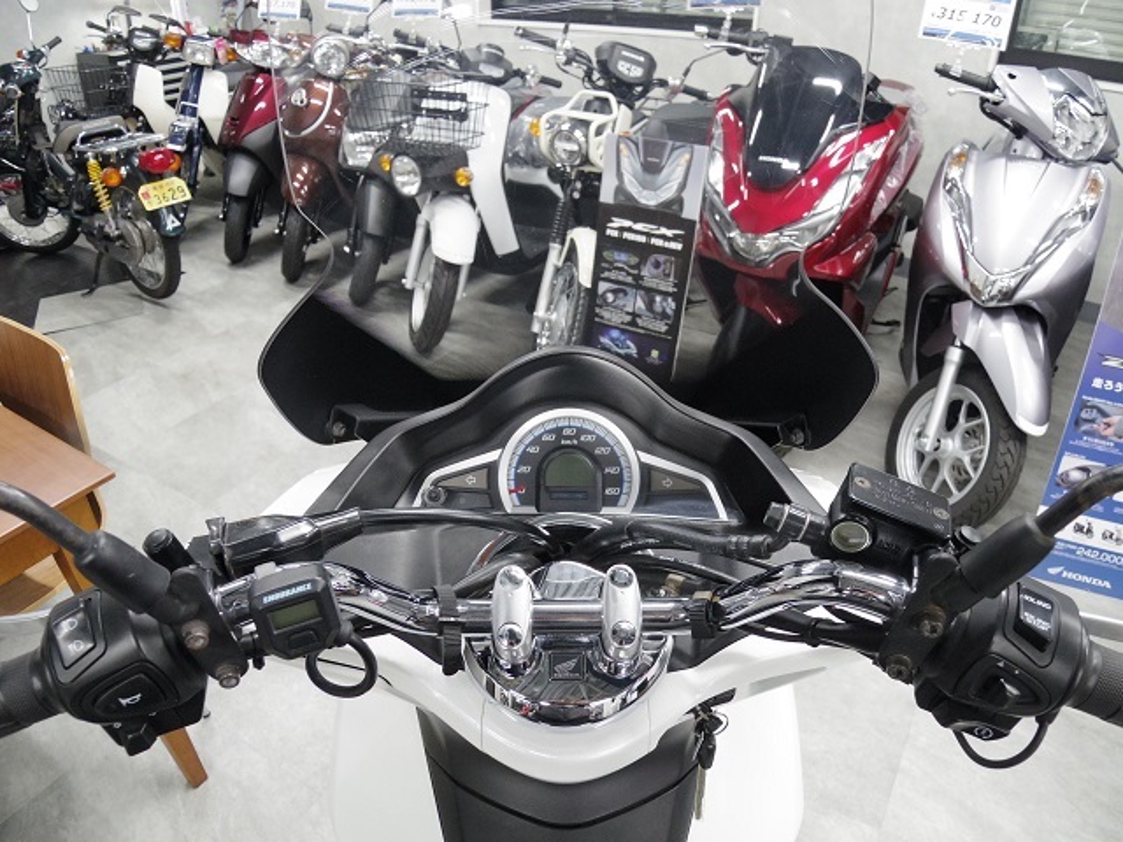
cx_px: 562
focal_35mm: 23
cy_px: 421
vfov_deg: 58.9
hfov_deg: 73.9
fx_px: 746
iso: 640
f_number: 2.8
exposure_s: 1/40
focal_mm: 5
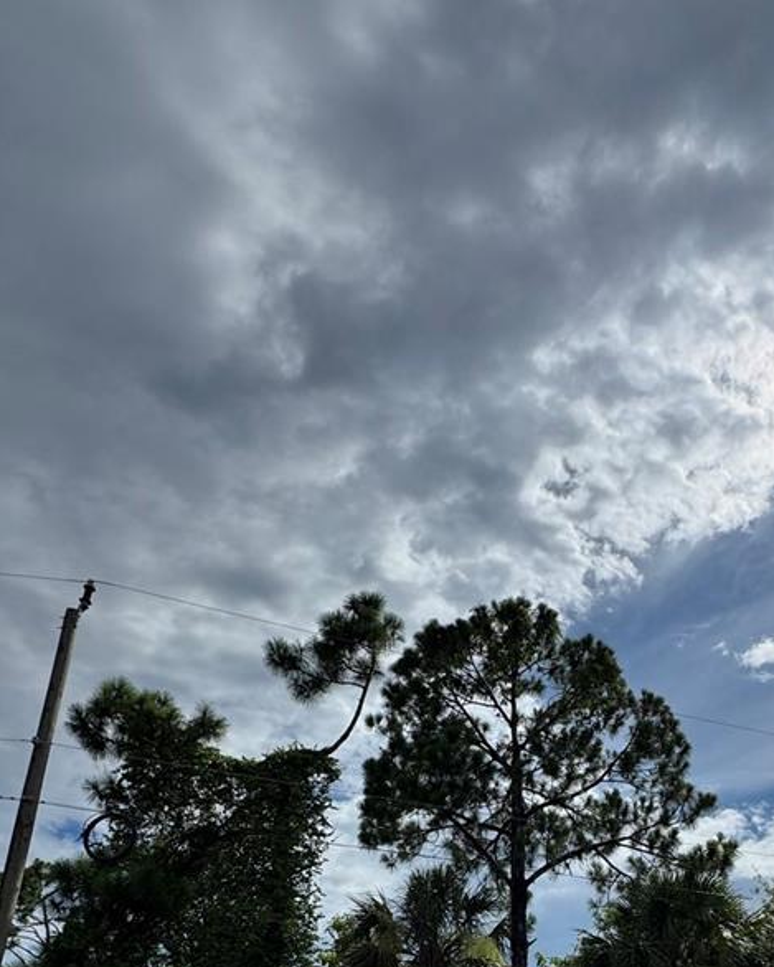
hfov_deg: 50.4
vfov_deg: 54.2
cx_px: 528
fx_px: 802
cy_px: 871
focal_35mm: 28
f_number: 2.2
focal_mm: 2.22
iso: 32
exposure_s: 1/4630
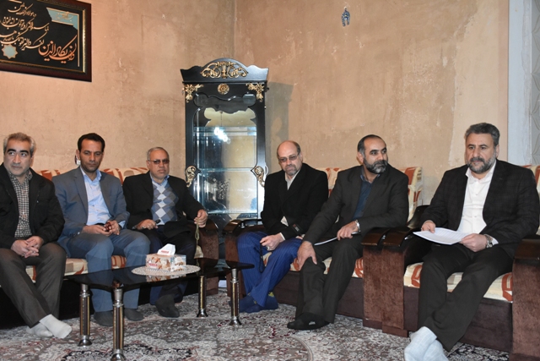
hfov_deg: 55.1
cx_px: 270
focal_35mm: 34
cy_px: 180
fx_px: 518
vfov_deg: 38.4
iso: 2800
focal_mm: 23
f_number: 3.8
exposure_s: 1/60
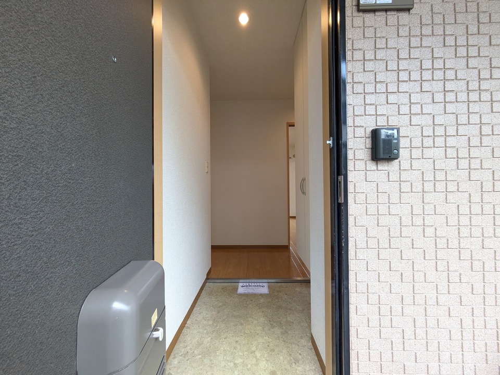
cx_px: 250
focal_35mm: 14
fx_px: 202
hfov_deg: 102.1
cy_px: 188
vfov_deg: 85.7
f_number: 2.2
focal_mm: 1.83
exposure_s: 1/120
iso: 237
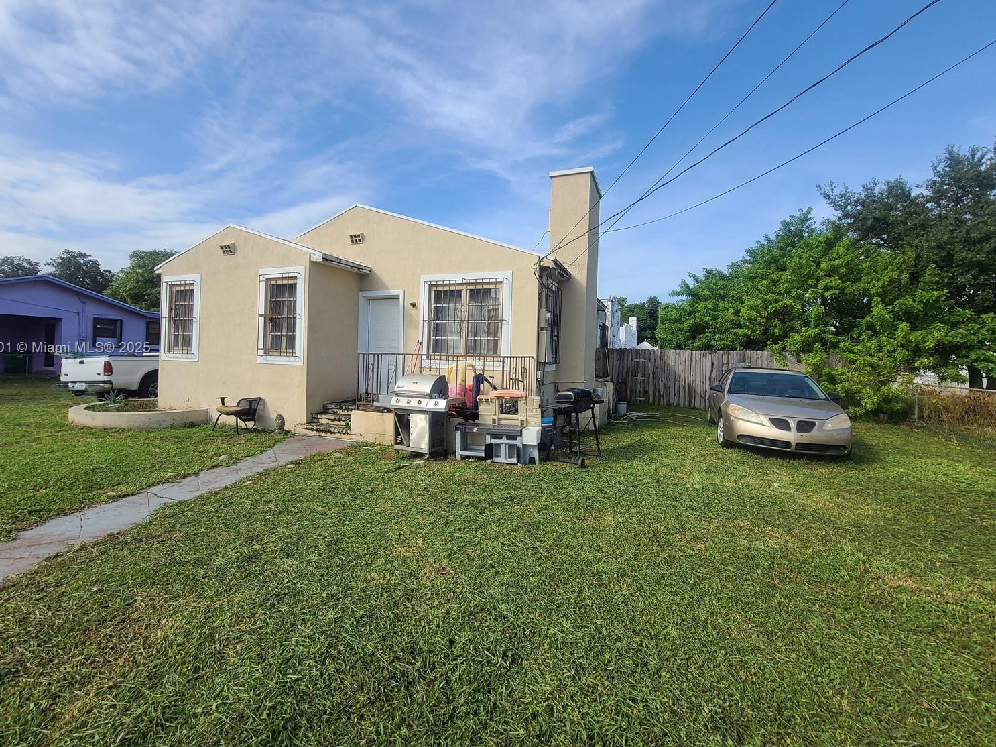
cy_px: 349
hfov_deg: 102.0
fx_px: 403
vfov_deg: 85.5
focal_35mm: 14
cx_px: 473
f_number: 2.2
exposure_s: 1/1546
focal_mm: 2.2
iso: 64
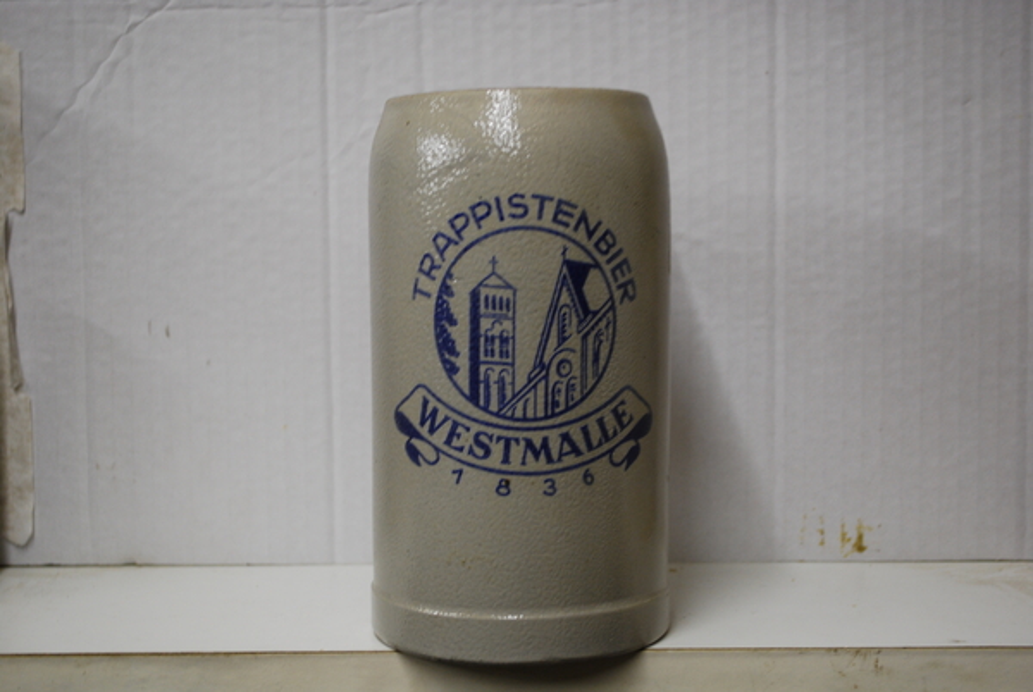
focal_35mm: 54
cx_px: 516
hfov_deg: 36.8
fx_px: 1552
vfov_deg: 25.1
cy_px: 346
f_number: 5.3
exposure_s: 1/8
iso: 400
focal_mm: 36
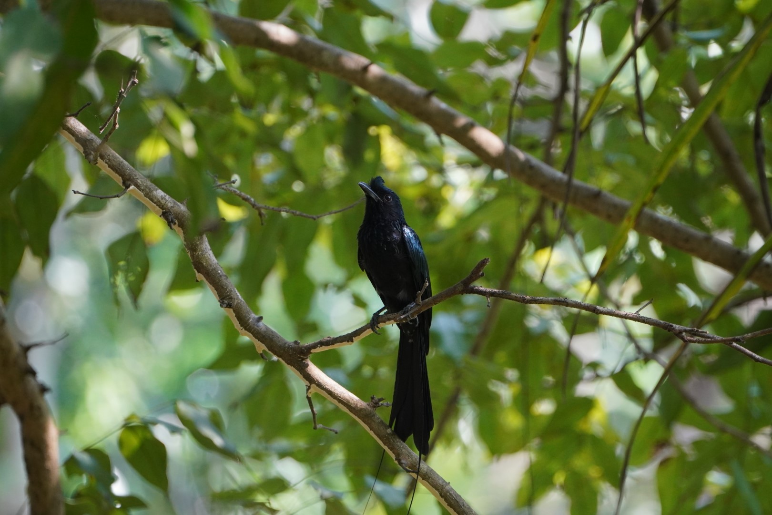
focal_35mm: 450
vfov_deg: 3.1
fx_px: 9649
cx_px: 386
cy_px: 258
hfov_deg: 4.6
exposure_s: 1/400
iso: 1000
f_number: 5.6
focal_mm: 300
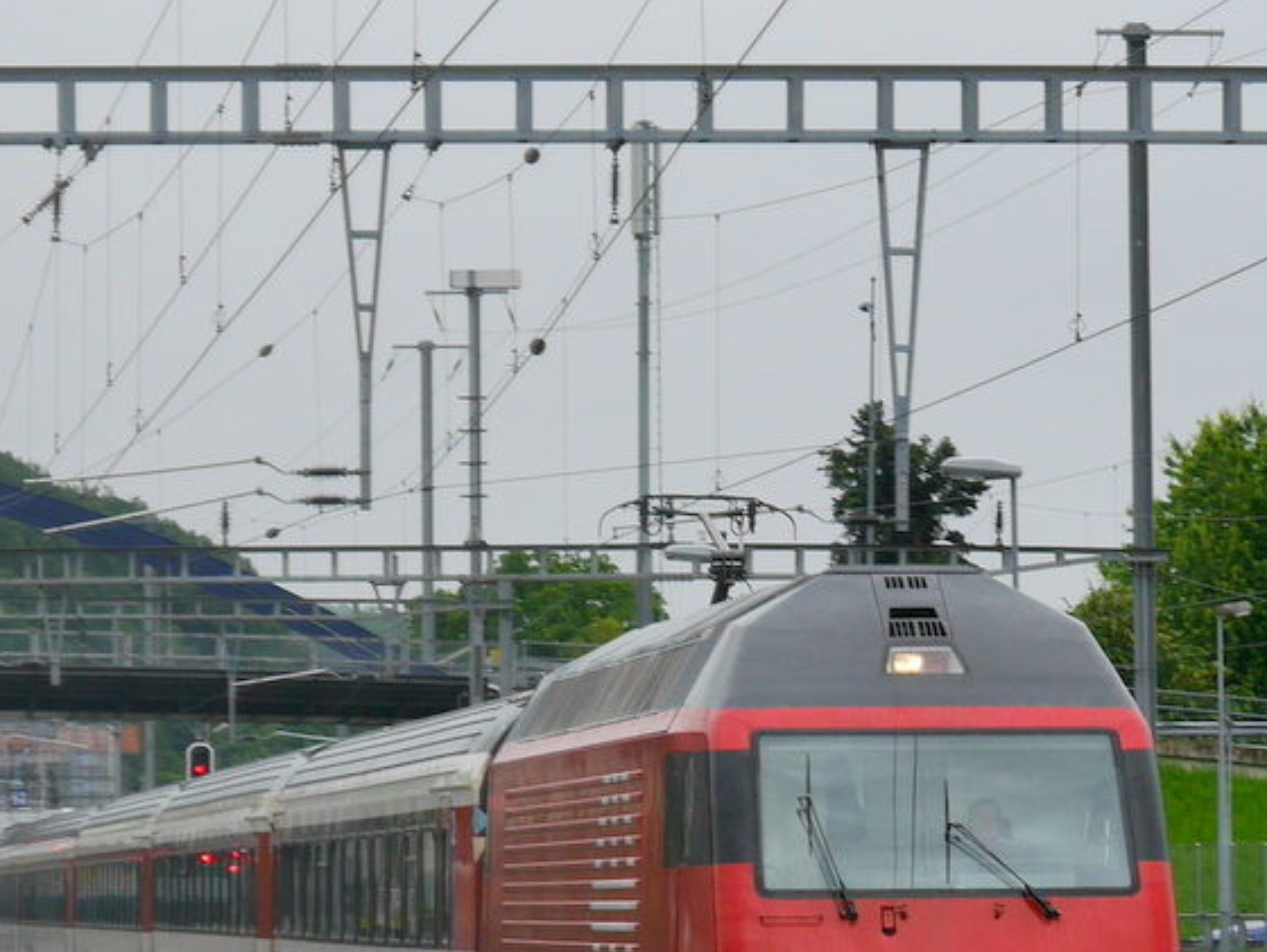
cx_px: 758
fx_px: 6594
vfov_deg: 8.2
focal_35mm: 180
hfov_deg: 11.0
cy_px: 820
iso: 160
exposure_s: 1/200
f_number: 6.3
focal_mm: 42
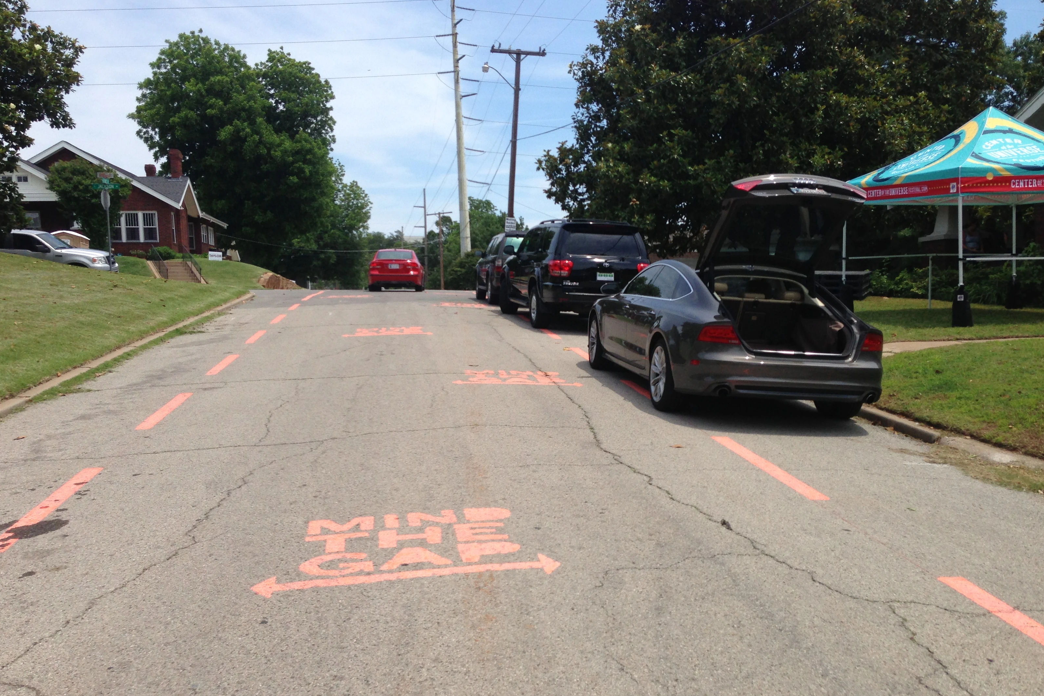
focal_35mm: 35
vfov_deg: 37.9
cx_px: 518
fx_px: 1015
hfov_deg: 54.4
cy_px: 352
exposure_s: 1/1748
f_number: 2.4
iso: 50
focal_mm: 4.13
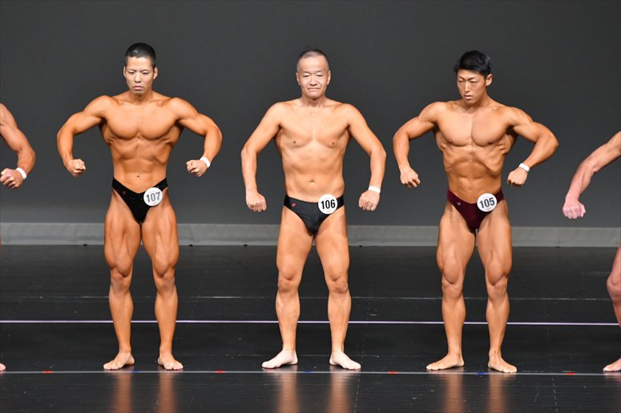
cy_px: 206
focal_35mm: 315
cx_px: 310
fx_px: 5431
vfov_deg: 4.4
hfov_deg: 6.5
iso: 4000
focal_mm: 210
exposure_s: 1/400
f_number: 5.6
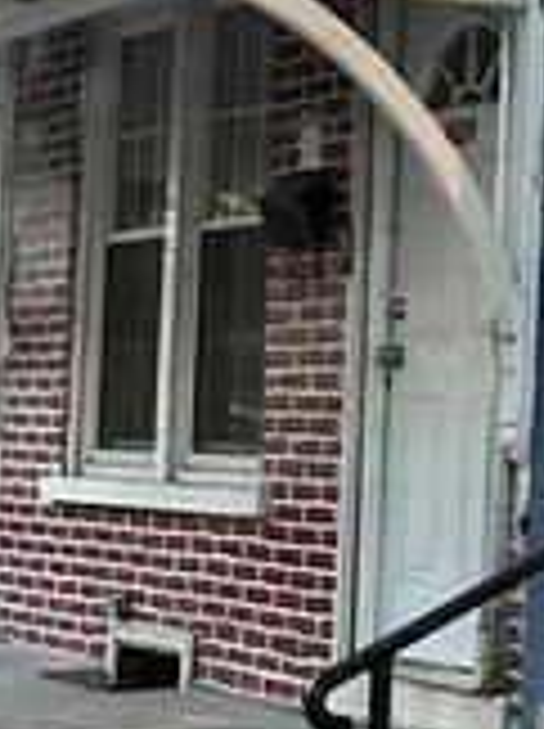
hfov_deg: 12.2
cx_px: 1101
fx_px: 2248
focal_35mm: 107
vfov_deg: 18.4
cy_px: 452
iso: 640
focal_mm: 5.7
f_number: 1.5
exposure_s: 1/30
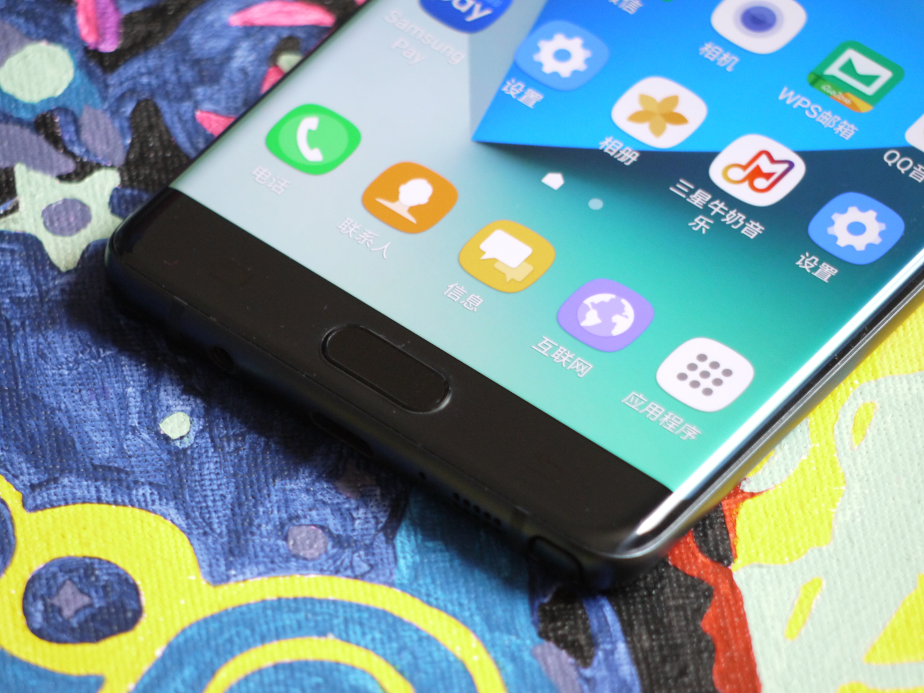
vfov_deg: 3.7
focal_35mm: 400
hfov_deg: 5.0
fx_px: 10677
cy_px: 346
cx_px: 462
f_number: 5.6
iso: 800
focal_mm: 200
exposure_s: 1/80
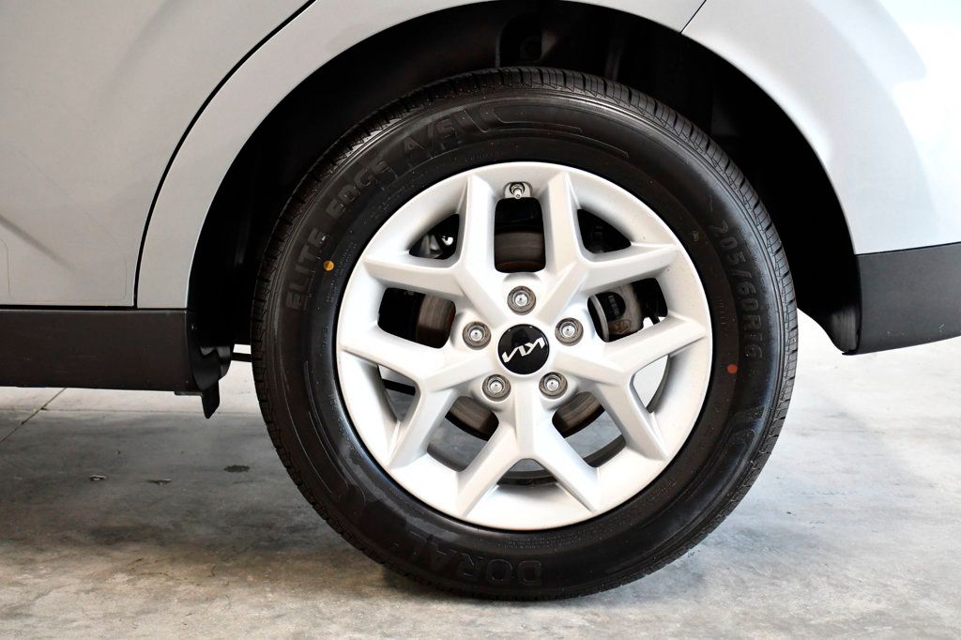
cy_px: 320
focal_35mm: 52
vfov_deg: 26.0
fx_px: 1388
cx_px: 480
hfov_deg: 38.2
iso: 2500
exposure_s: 1/400
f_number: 4.5
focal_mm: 35
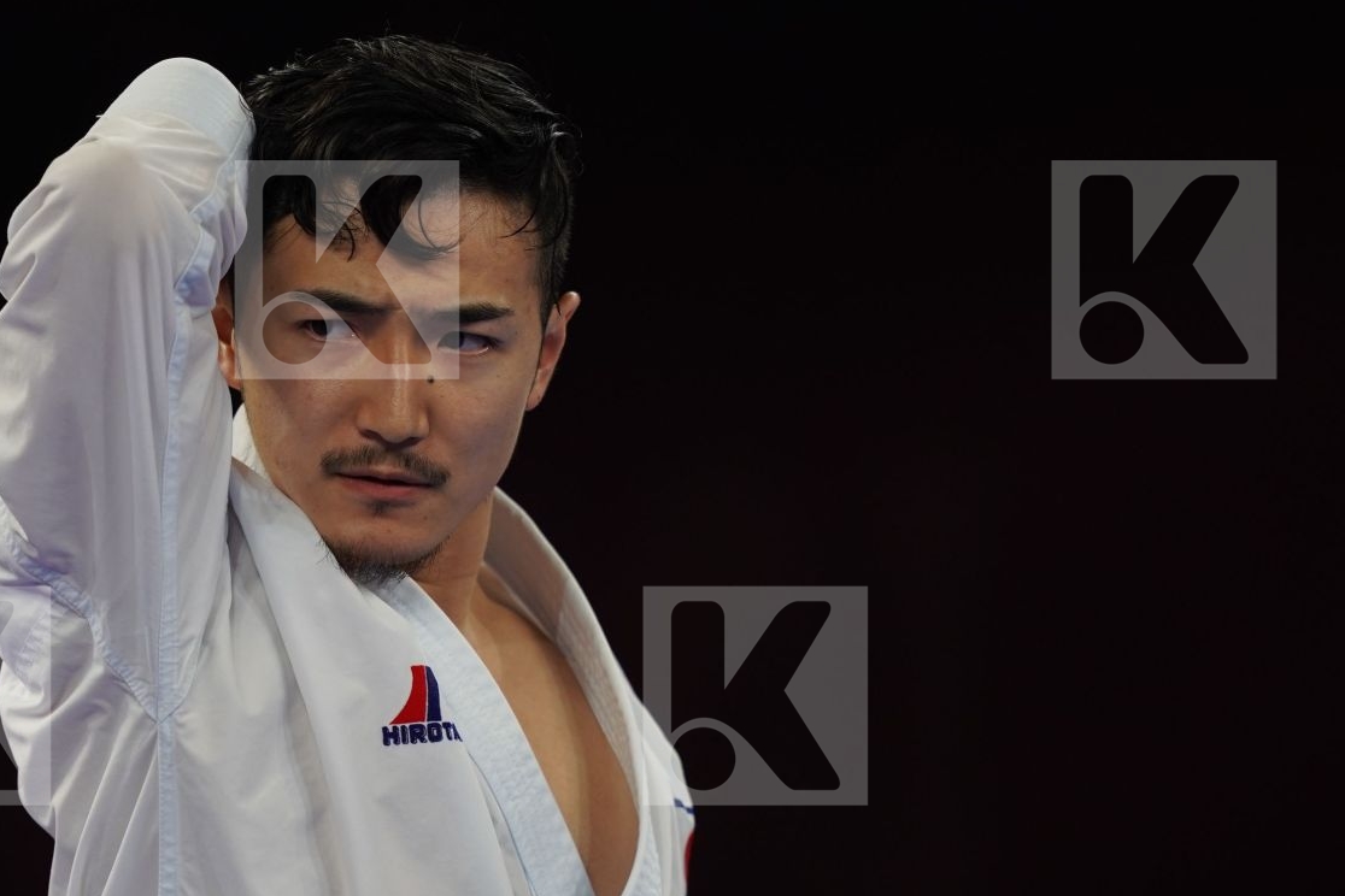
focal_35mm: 645
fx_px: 24096
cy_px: 696
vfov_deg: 2.1
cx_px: 347
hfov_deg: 3.2
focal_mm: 400
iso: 640
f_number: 2.8
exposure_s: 1/500
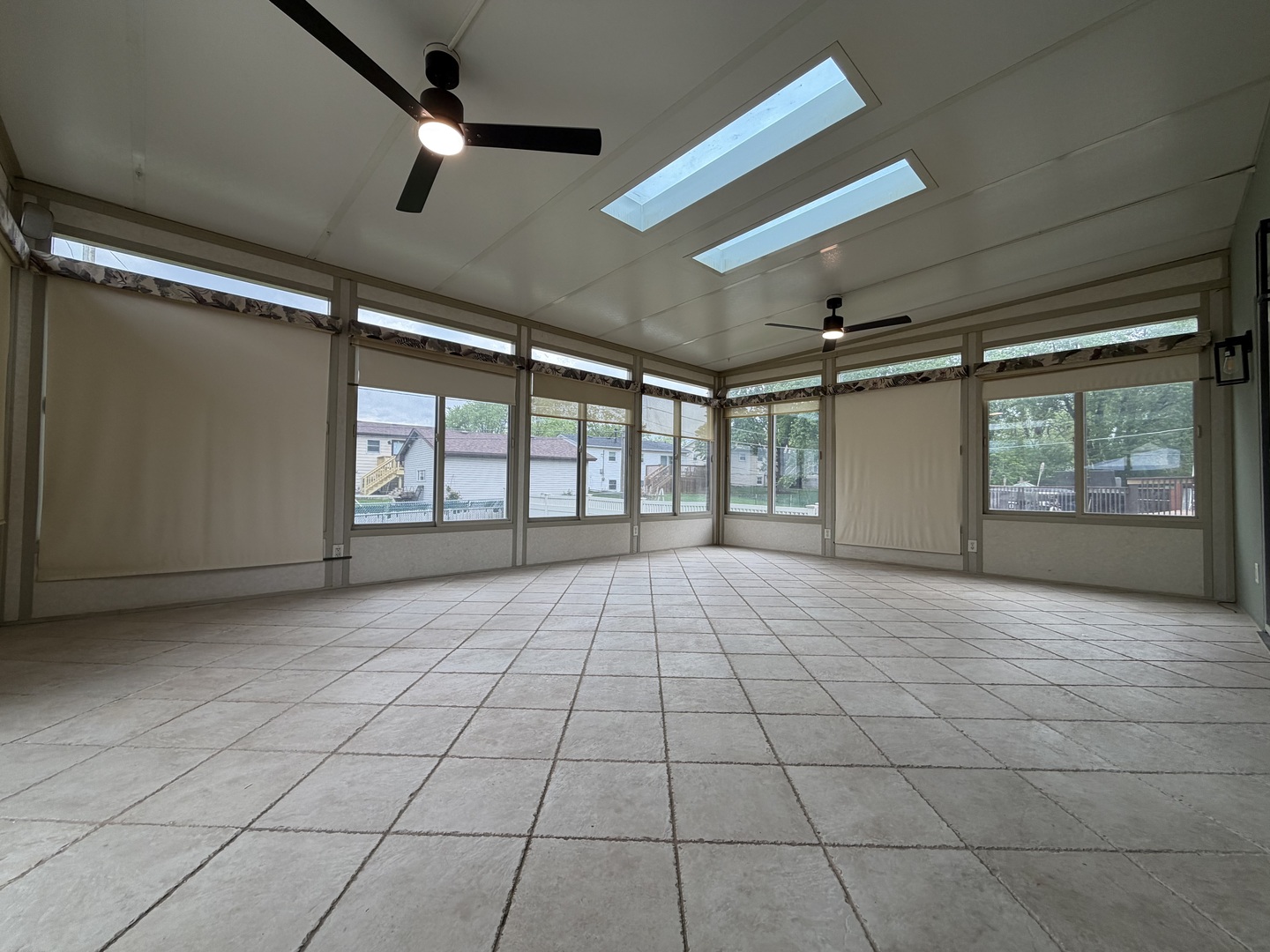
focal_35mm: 14
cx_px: 635
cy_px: 476
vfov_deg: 85.7
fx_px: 514
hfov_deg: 102.1
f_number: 2.2
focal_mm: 2.22
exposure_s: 1/120
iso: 50
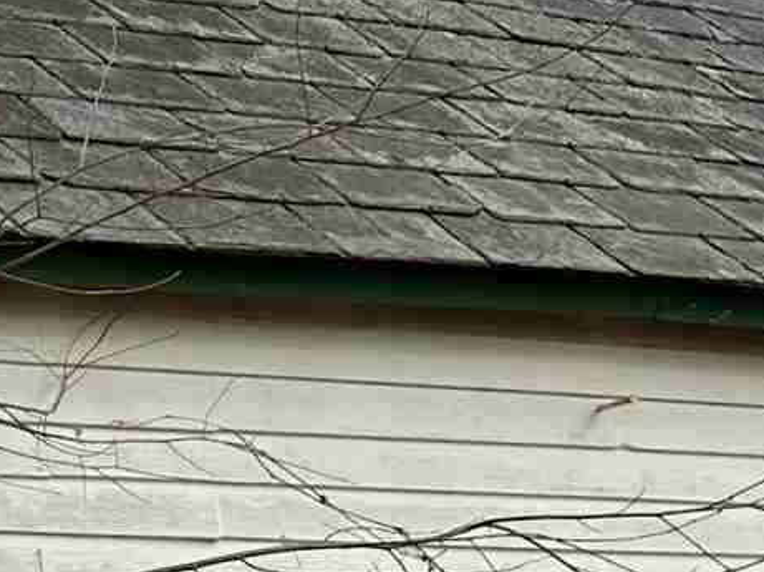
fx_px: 3529
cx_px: 245
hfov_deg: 12.3
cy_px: 628
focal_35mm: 160
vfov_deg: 9.2
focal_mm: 6.86
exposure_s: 1/2110
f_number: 1.78
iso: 80
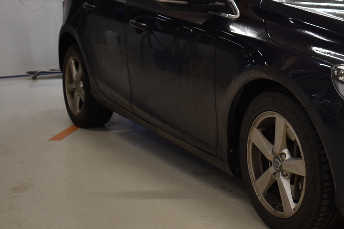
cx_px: 343
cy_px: 47
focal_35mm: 70
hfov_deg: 27.2
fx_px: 669
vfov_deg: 19.3
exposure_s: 1/90
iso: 400
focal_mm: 22
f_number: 4.8
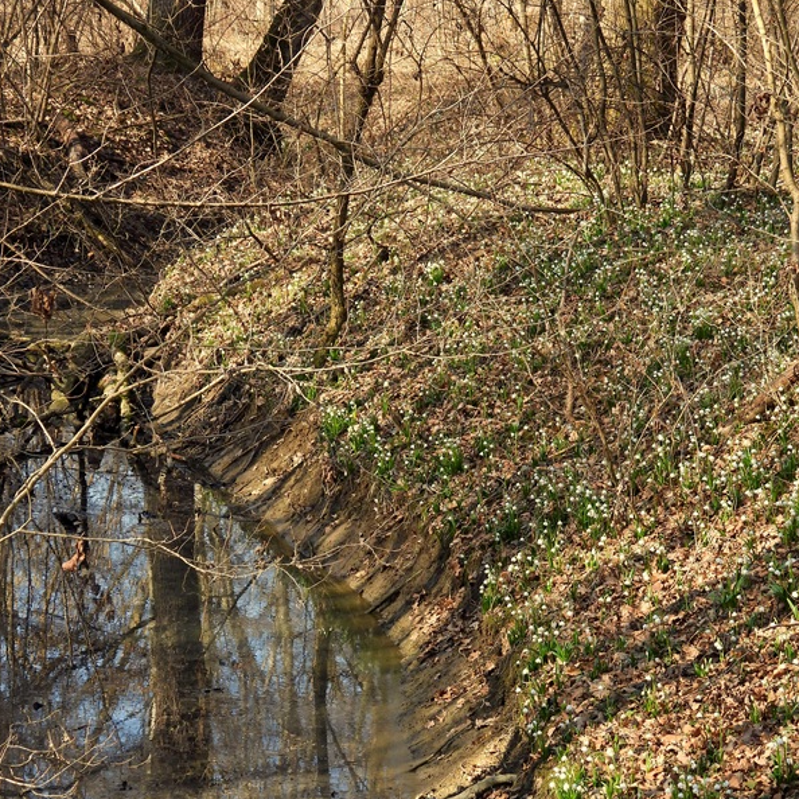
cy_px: 464
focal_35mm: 113
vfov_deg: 15.4
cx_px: 402
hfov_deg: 15.4
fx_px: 2951
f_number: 4
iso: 100
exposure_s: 1/200
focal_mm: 17
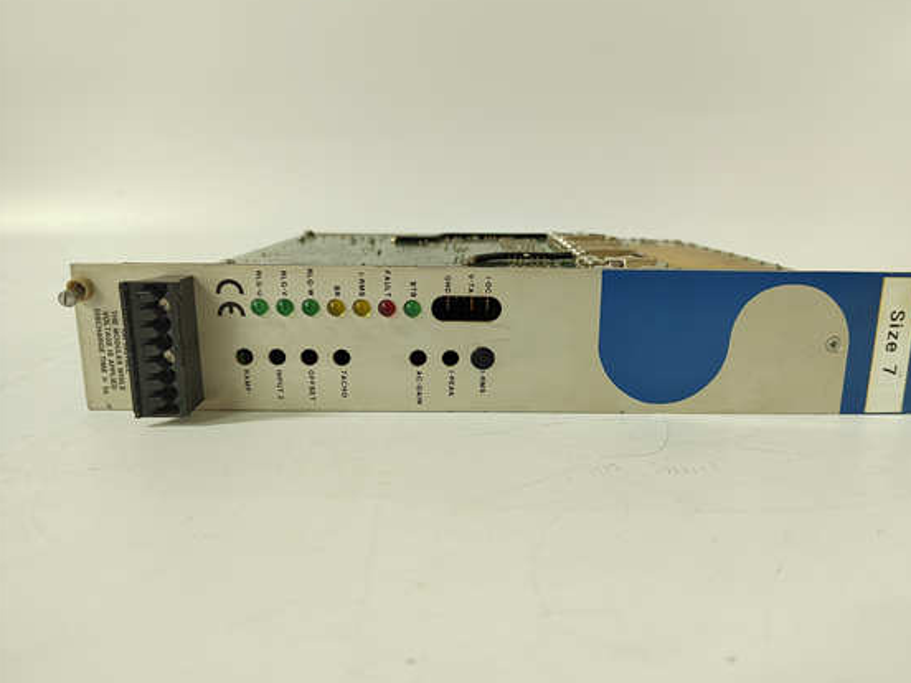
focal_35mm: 25
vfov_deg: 54.9
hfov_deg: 69.3
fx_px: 658
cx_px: 490
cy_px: 333
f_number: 1.9
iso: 1378
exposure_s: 1/50
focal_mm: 5.52
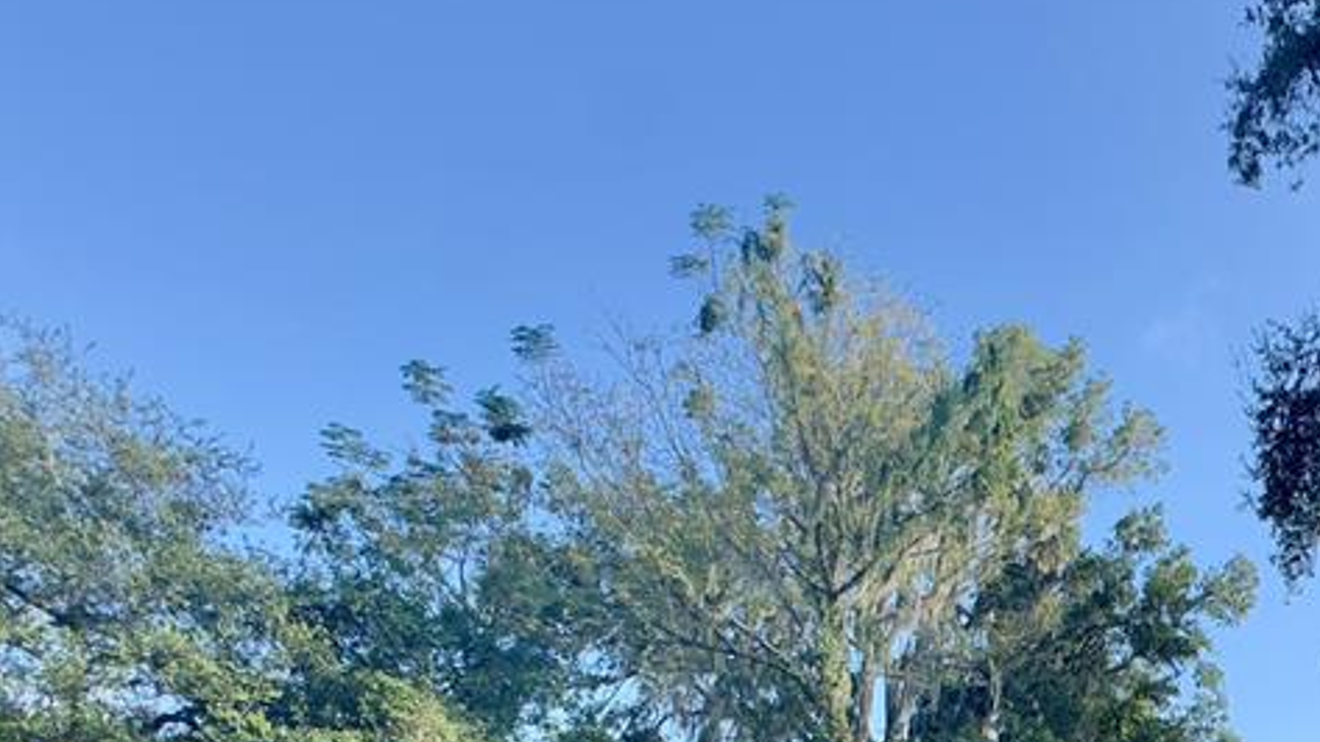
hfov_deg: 53.1
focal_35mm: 33
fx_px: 1155
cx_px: 1158
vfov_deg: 28.2
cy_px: 1007
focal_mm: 2.22
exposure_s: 1/366
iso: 40
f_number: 2.2
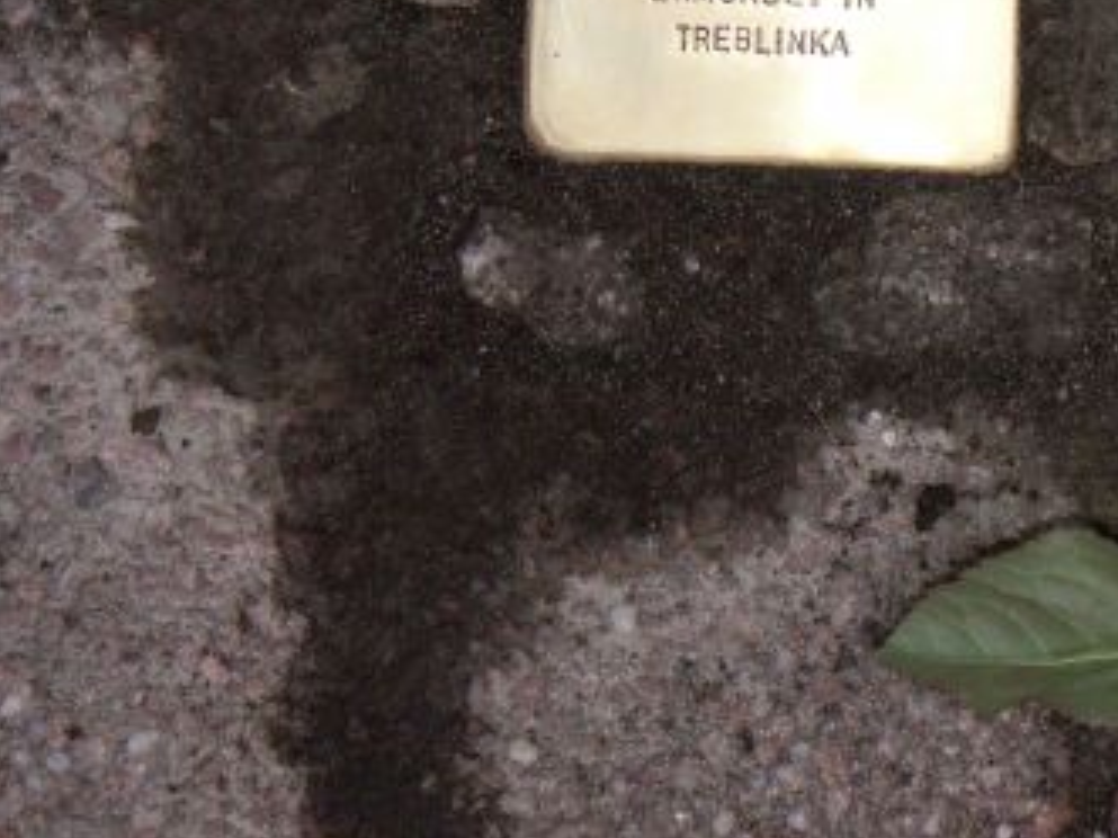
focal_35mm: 172
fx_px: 5553
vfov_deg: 8.6
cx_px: 1074
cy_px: 139
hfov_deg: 11.4
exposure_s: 1/1250
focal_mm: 22.76
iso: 200
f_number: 3.5
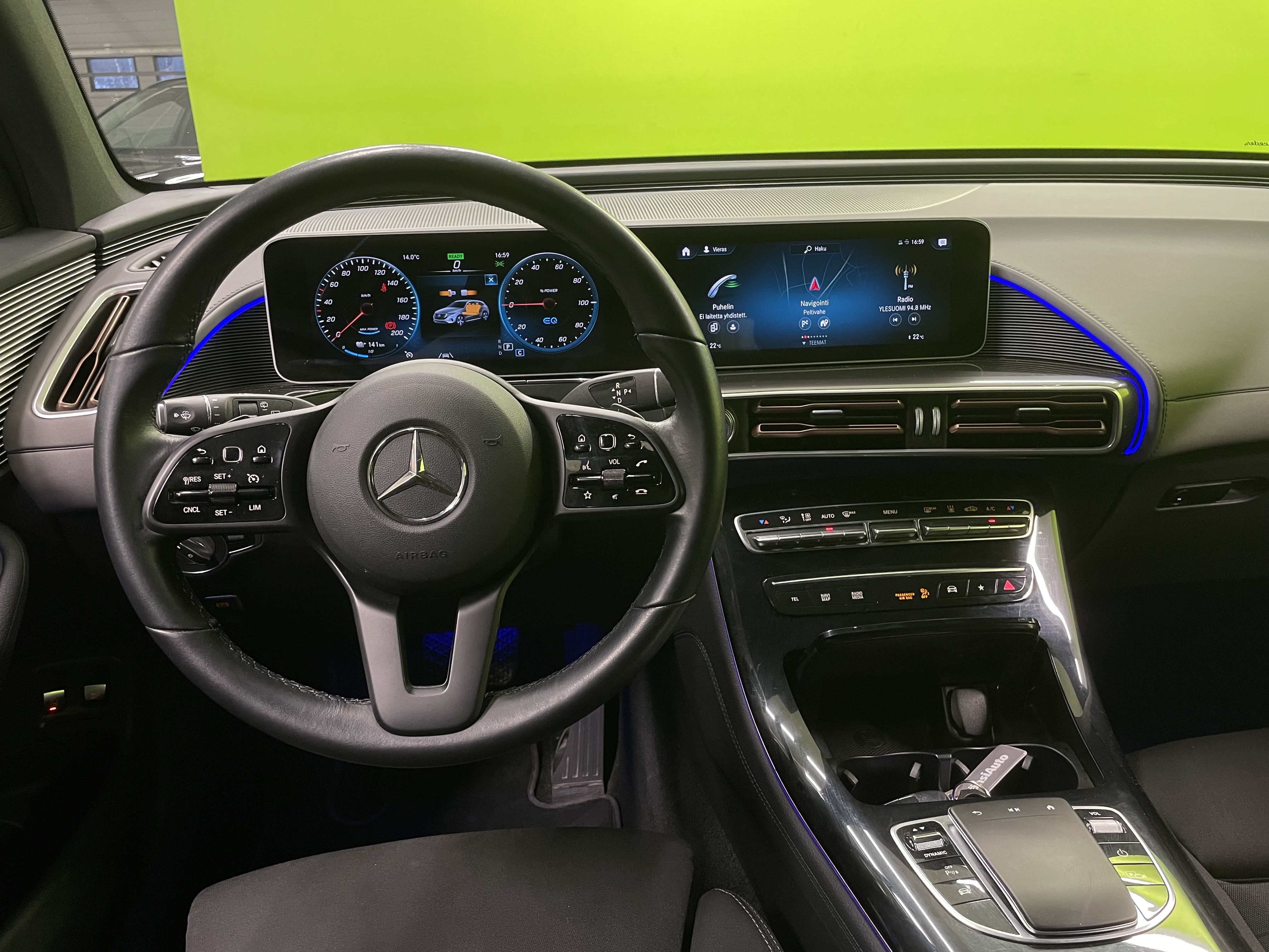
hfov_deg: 67.3
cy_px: 476
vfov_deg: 53.1
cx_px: 634
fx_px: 953
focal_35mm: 26
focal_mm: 4.2
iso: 320
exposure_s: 1/50
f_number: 1.6
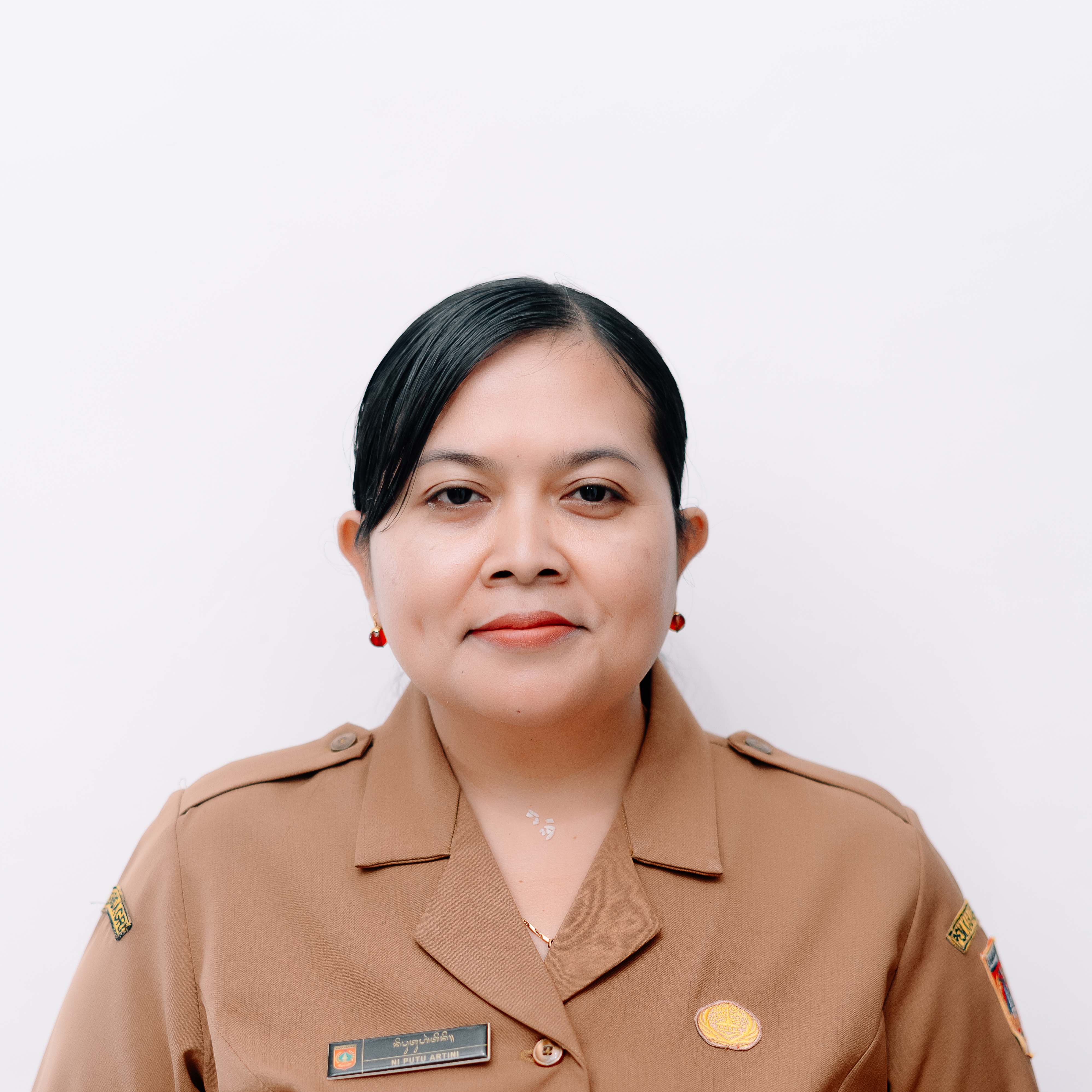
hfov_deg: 26.9
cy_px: 778
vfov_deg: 26.6
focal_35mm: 64
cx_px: 548
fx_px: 2284
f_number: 2.2
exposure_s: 1/160
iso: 400
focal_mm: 50
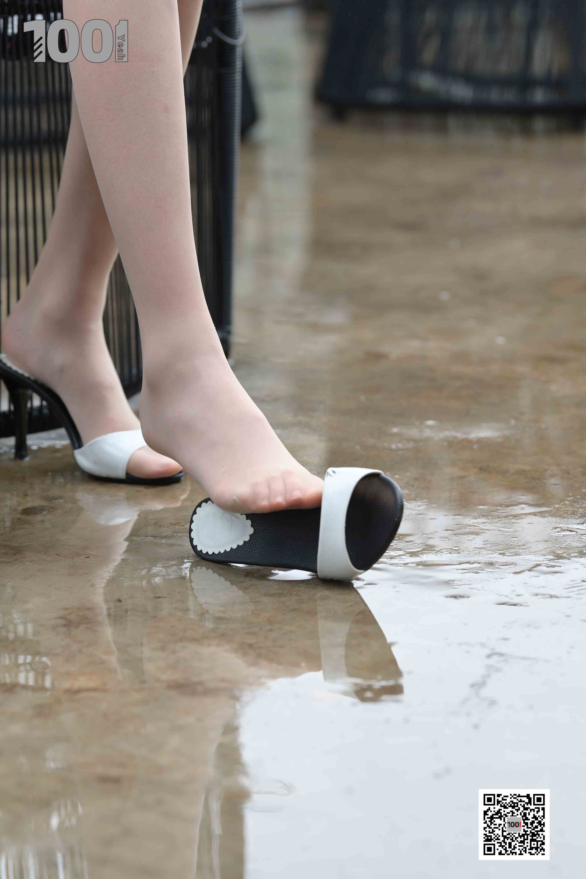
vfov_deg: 15.2
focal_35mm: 135
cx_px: 293
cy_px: 440
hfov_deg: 10.2
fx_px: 3296
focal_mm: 135
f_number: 5
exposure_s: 1/200
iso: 640
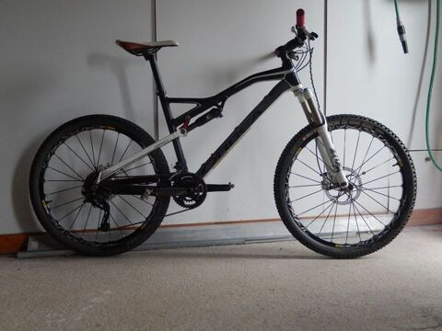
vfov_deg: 39.7
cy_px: 166
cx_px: 221
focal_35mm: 36
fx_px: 460
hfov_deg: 51.4
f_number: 4
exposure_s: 1/30
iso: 280
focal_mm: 6.5
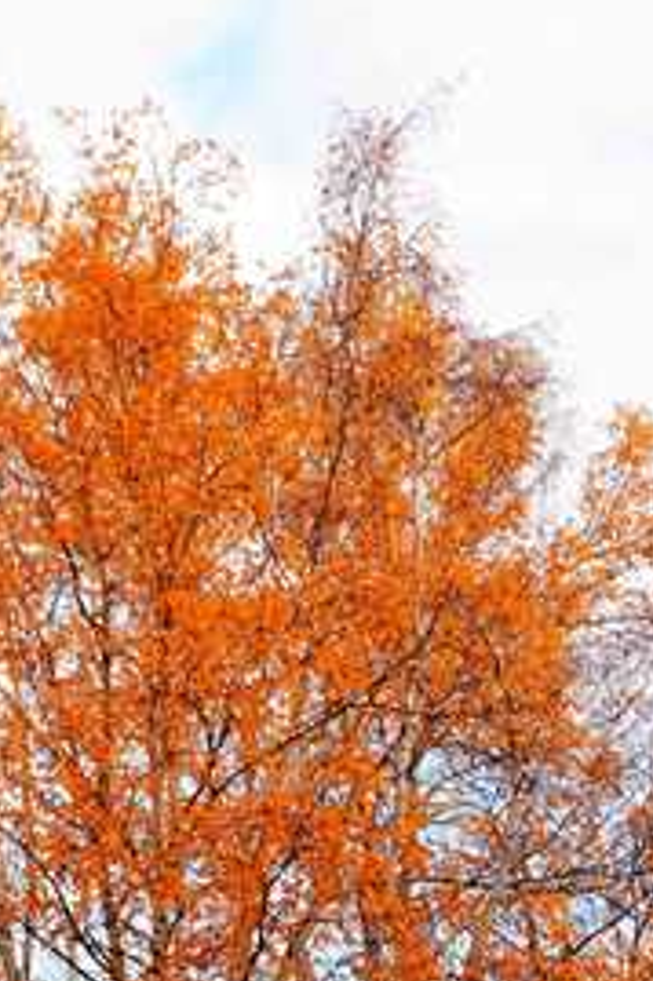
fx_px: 2915
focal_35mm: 107
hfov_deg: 12.6
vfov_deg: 18.9
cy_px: 806
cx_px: 2
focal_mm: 24
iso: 100
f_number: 6.3
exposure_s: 1/125
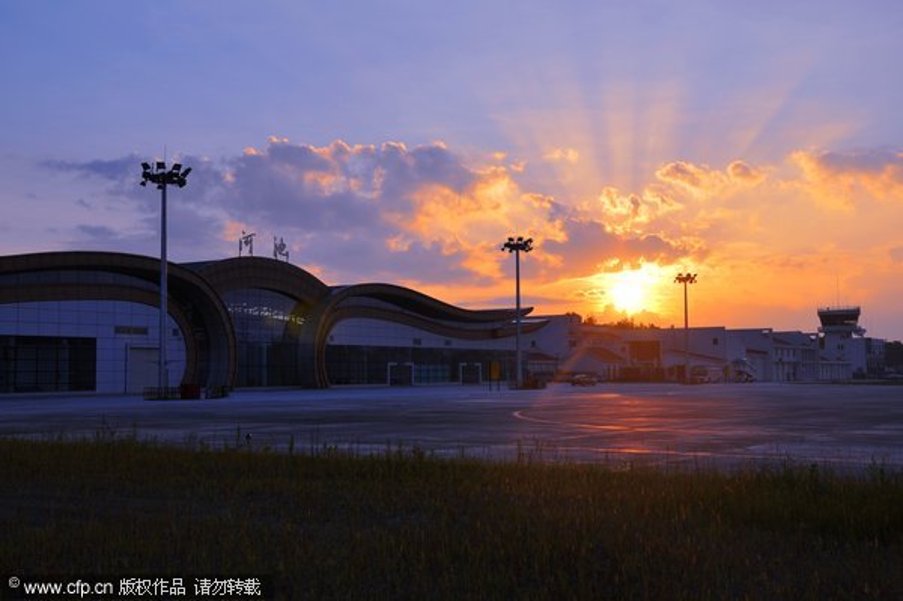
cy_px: 300
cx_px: 452
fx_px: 1053
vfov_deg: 31.8
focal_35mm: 42
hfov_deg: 46.4
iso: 200
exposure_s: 1/320
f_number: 9
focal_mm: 28
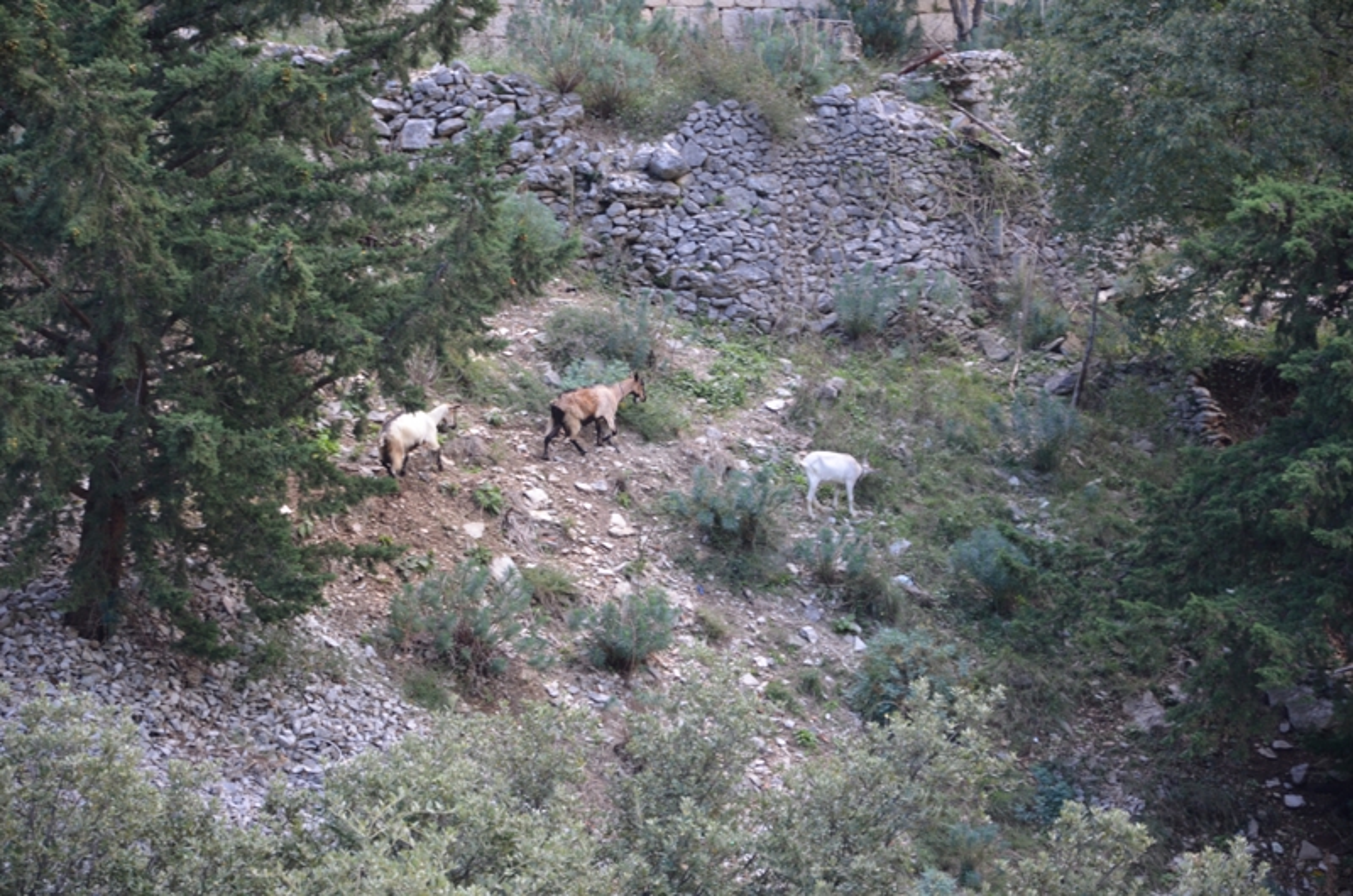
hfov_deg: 15.2
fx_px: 5064
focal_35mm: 135
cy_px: 448
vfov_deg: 10.1
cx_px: 676
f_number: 5.6
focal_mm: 90
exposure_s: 1/60
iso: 400
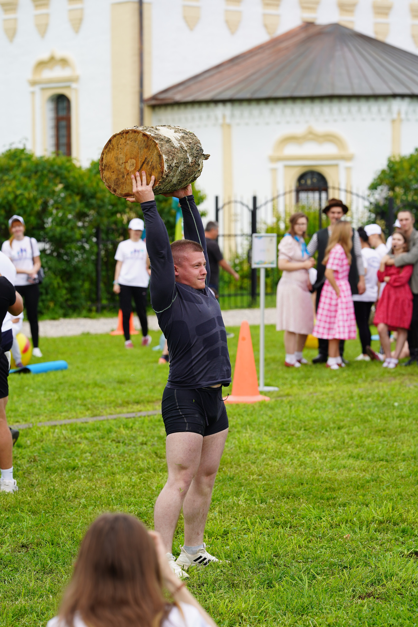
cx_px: 209
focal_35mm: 135
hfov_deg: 10.2
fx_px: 2351
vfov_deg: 15.2
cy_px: 314
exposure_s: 1/320
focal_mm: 135
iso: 100
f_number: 5
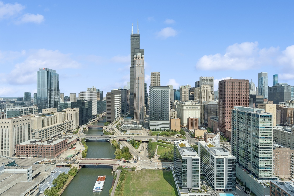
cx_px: 147
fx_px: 131
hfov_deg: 96.7
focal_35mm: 16
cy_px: 98
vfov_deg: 73.7
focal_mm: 16
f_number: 7.1
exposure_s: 1/1250
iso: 320
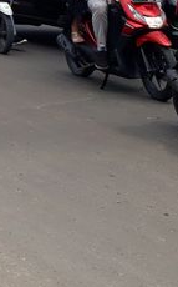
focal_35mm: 106
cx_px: -161
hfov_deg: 11.3
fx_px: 826
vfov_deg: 18.7
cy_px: -49
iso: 40
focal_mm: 3.6
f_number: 1.9
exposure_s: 1/886
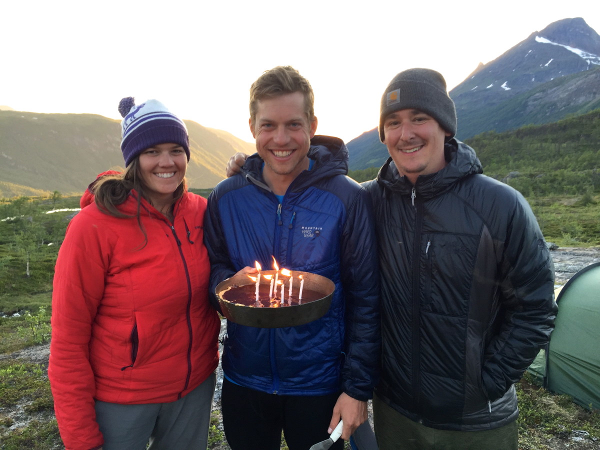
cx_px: 300
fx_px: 503
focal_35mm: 29
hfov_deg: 61.7
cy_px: 225
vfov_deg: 48.2
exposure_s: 1/60
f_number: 2.2
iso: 32
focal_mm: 4.2
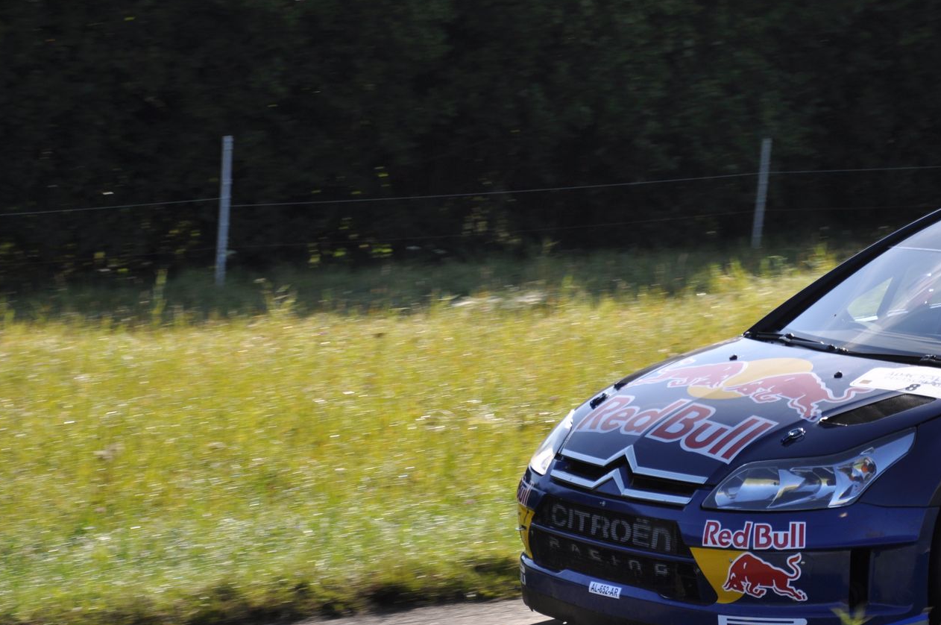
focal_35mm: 200
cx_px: 562
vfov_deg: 6.9
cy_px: 315
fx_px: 5211
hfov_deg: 10.3
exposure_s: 1/800
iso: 200
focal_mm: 105
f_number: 7.1
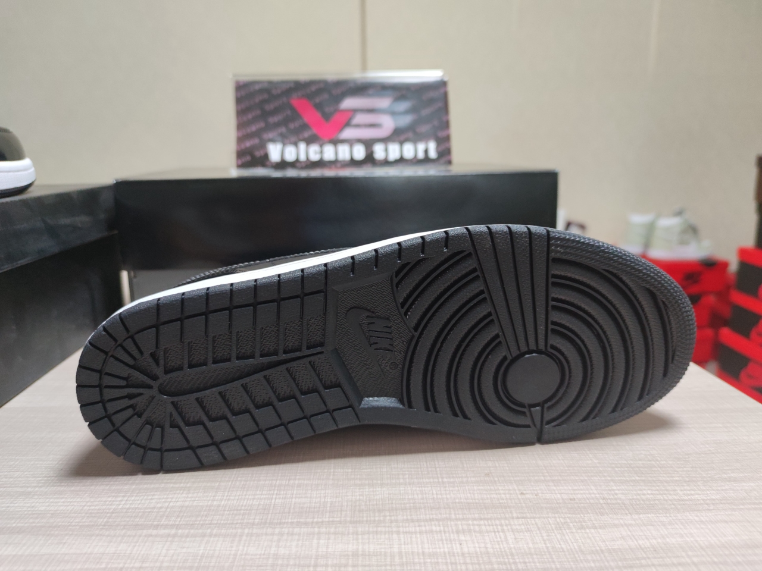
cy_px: 286
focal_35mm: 24
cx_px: 381
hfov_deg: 71.6
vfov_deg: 56.8
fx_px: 528
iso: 382
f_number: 1.69
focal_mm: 6.72
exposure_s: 1/60
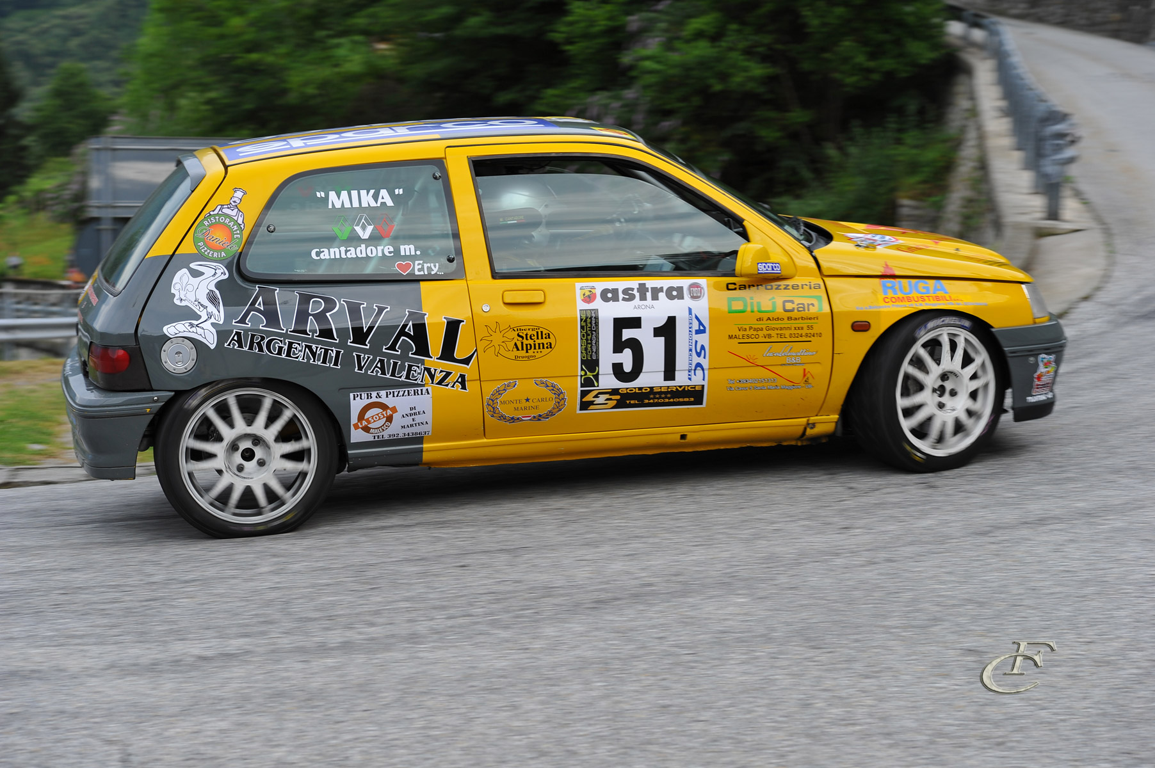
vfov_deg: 19.4
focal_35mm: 70
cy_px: 384
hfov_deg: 28.9
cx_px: 578
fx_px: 2244
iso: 200
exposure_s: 1/250
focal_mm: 70
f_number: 5.6
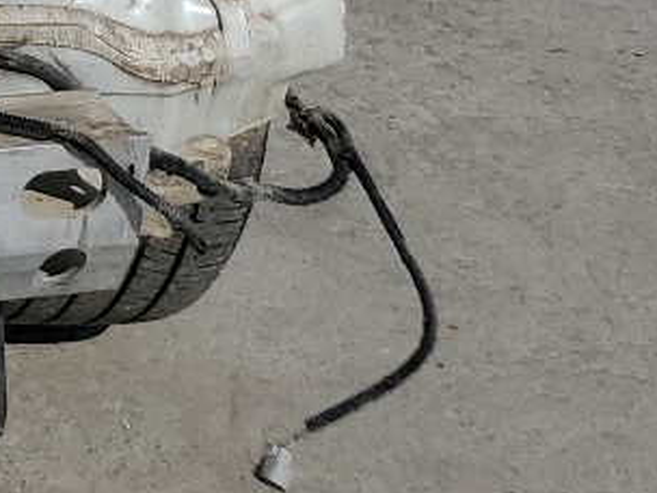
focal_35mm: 137
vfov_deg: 9.9
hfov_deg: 11.9
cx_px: -890
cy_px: -558
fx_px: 2600
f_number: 1.5
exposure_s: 1/10000
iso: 50
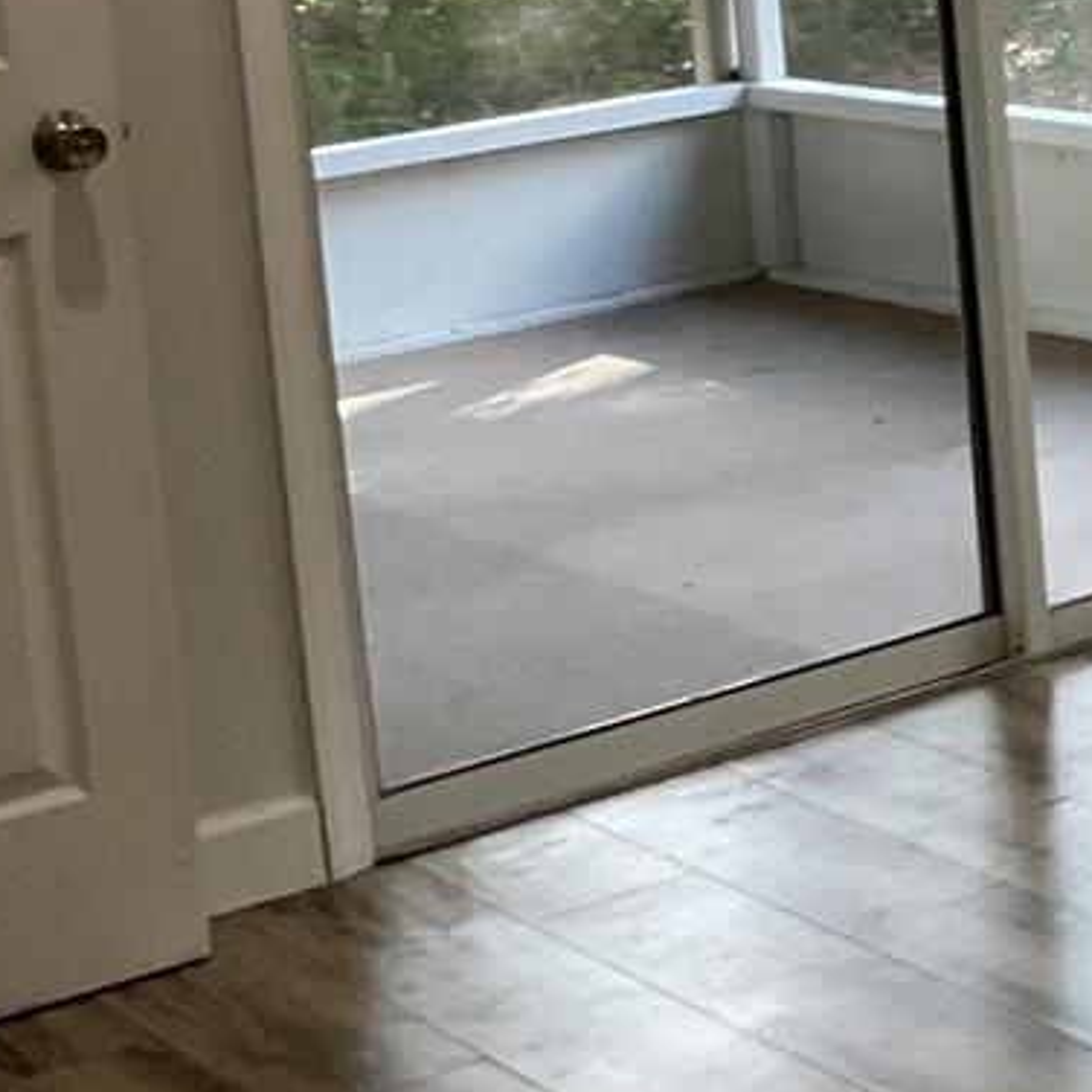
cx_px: 2100
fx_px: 3890
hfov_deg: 13.8
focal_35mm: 109
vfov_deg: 15.5
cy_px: -157
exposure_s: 1/60
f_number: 1.8
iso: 80
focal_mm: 3
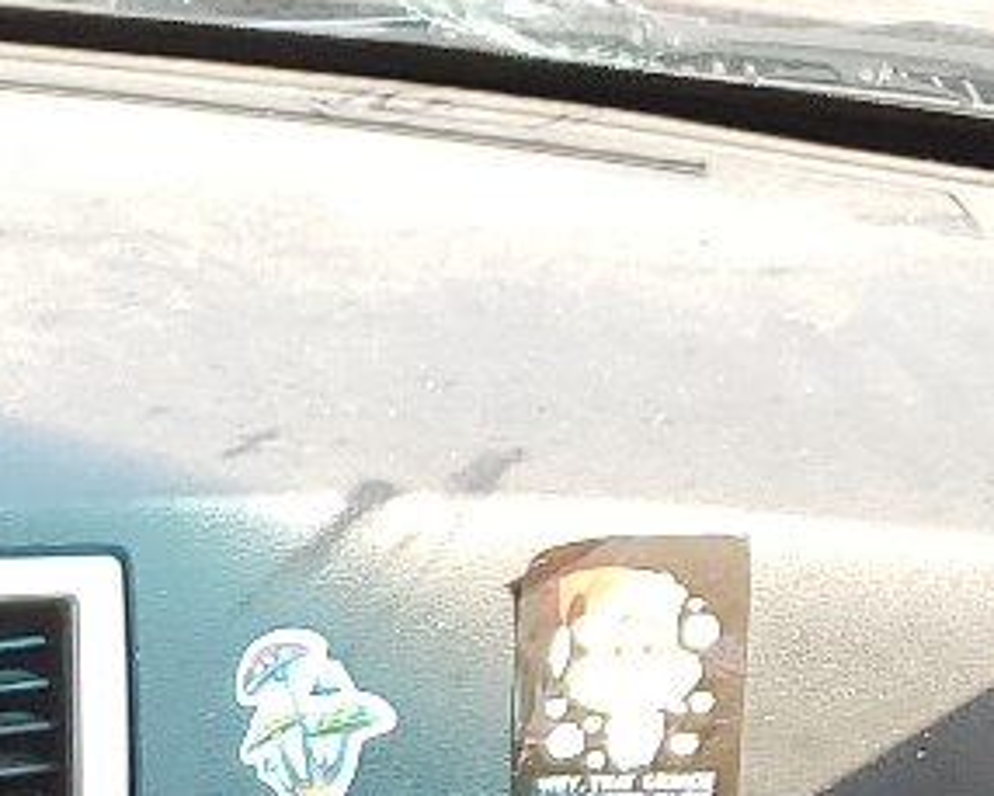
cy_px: 1950
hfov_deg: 12.9
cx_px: -473
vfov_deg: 9.6
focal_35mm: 142
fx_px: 4179
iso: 50
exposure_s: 1/256
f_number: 1.5
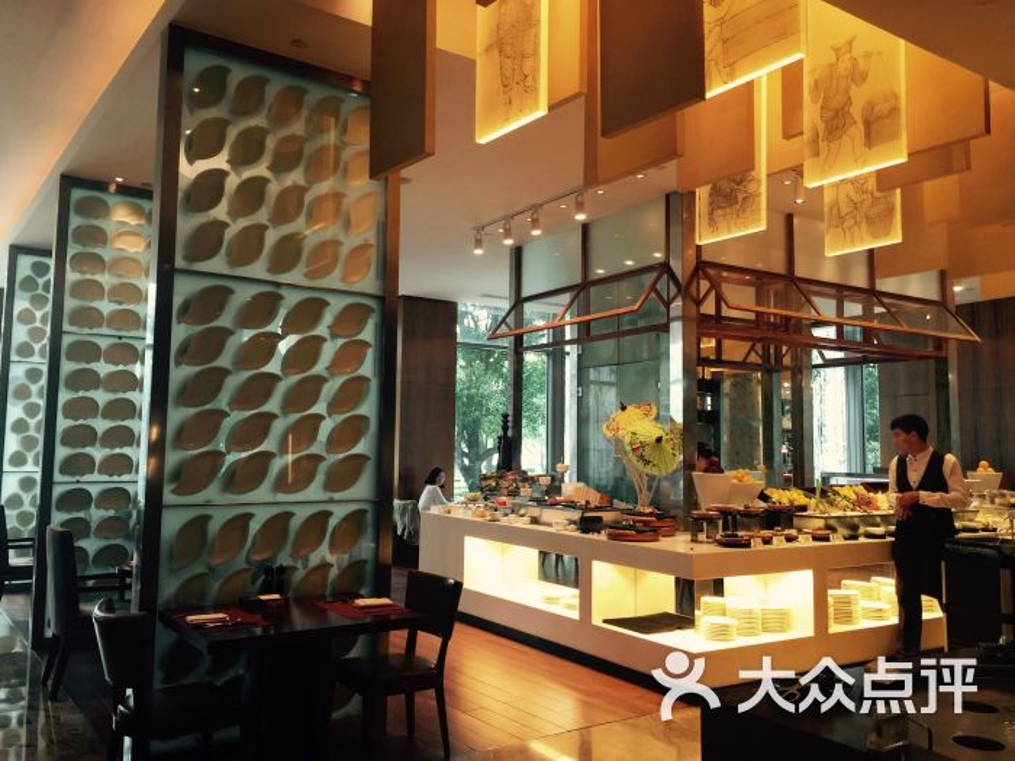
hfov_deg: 61.7
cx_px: 508
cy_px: 380
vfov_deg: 48.2
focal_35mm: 29
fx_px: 850
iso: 40
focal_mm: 4.15
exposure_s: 1/15
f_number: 2.2
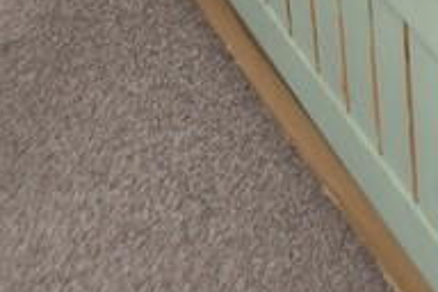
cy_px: -435
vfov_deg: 12.7
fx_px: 973
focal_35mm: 80
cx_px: 712
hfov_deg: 20.5
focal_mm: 10
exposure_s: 1/80
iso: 800
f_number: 4.5
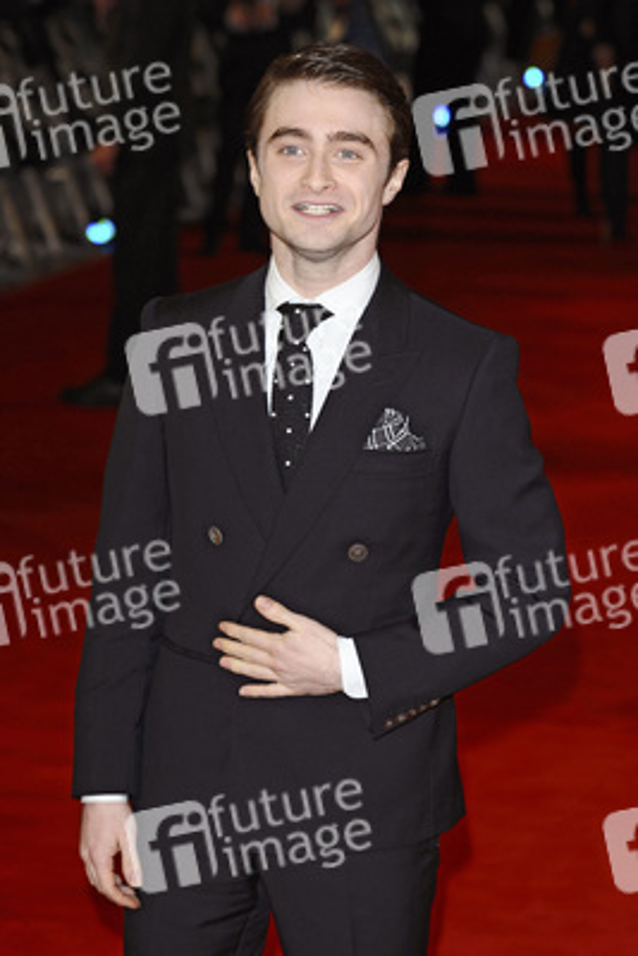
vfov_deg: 17.1
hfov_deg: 11.4
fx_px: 3187
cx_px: 319
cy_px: 478
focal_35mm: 120
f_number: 4.5
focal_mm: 80
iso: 320
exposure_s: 1/200
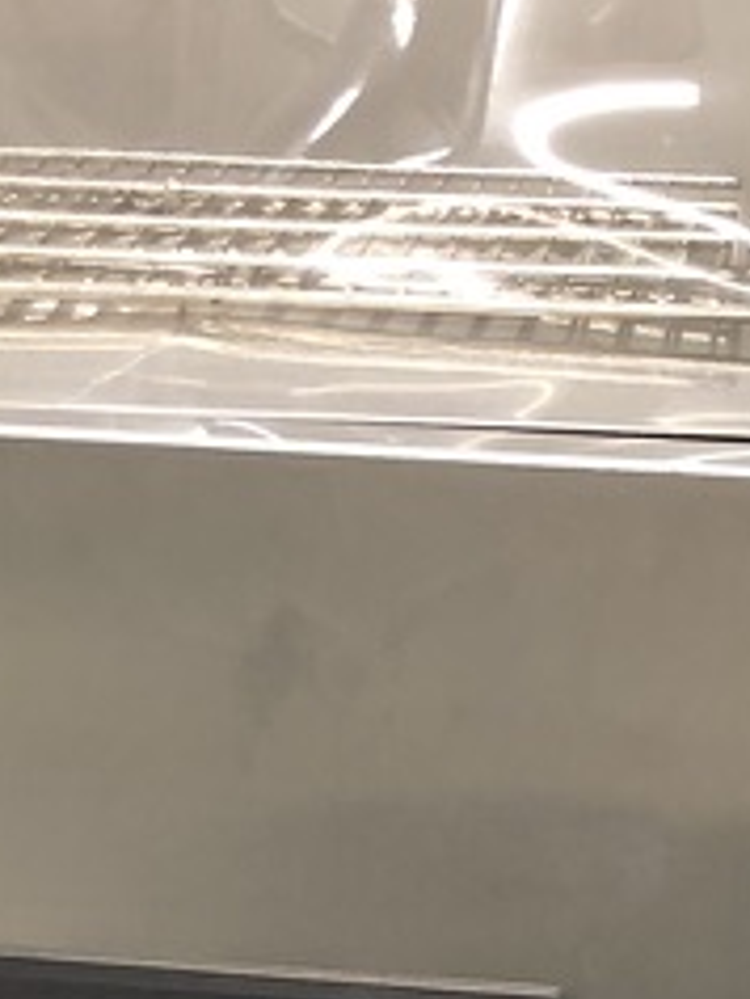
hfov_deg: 12.2
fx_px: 3492
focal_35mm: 121
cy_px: 1981
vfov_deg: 13.9
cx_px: 510
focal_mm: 3.99
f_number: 1.8
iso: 40
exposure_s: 1/20
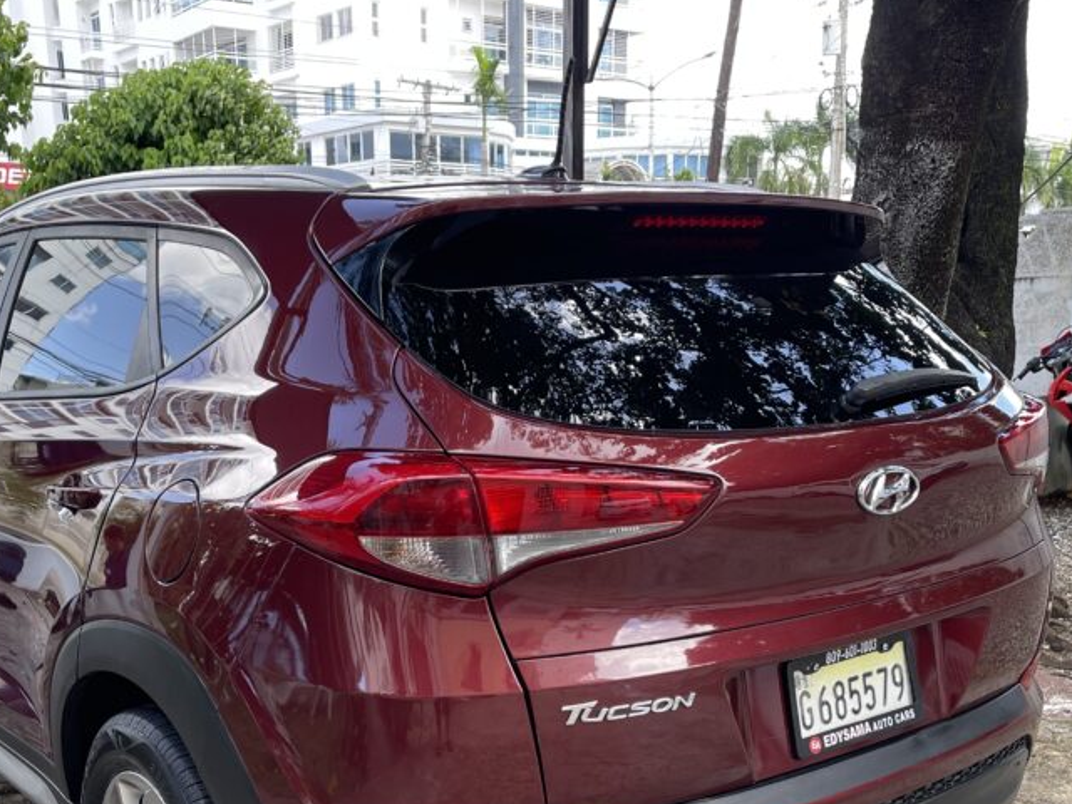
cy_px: 631
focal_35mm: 40
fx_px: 1239
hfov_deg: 46.7
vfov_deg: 34.9
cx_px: 461
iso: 32
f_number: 1.6
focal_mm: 5.1
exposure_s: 1/136
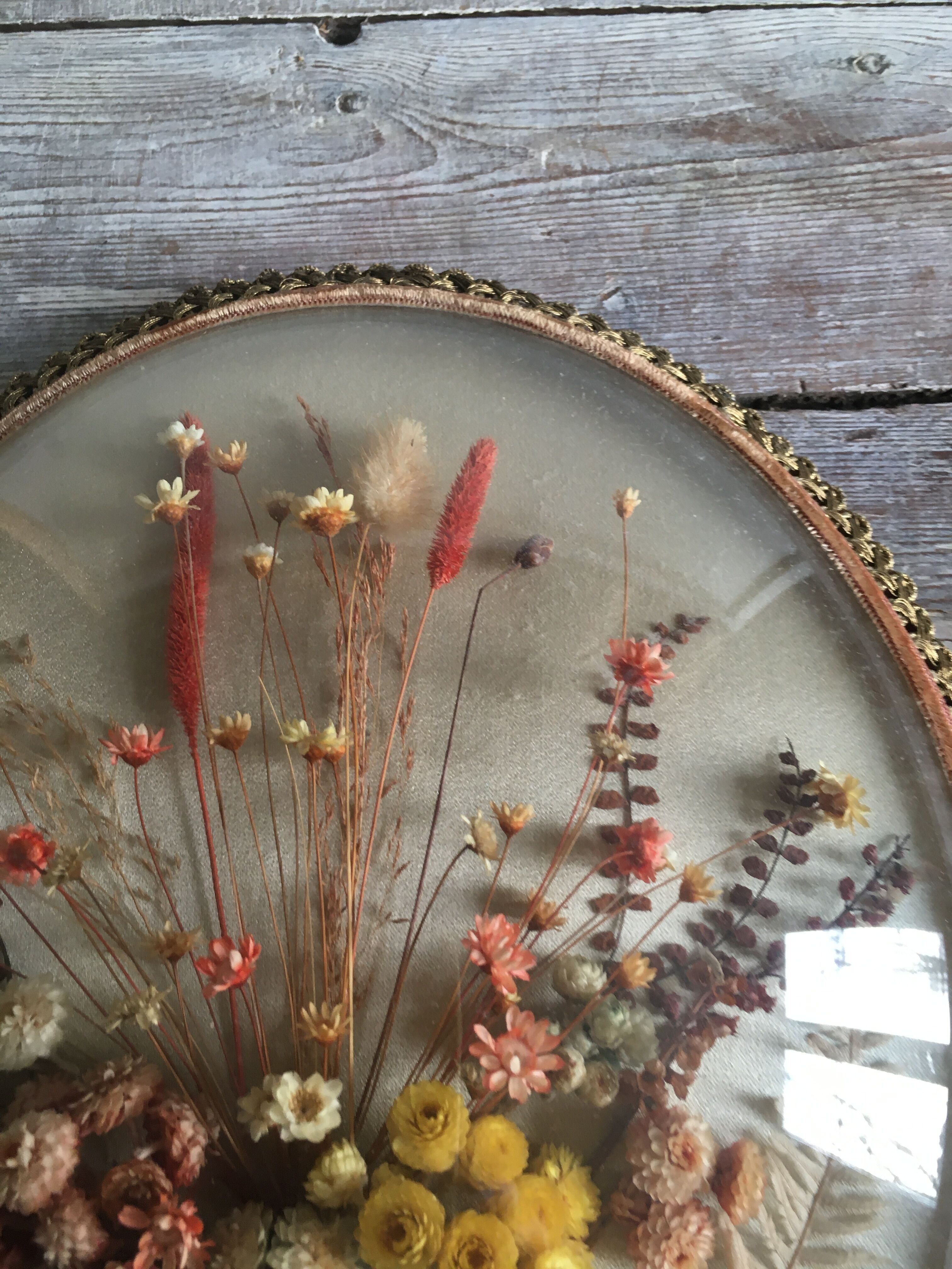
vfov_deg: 61.7
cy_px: 634
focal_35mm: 29
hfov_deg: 48.2
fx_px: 1063
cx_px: 476
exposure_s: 1/33
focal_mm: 4.15
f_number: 2.2
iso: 80
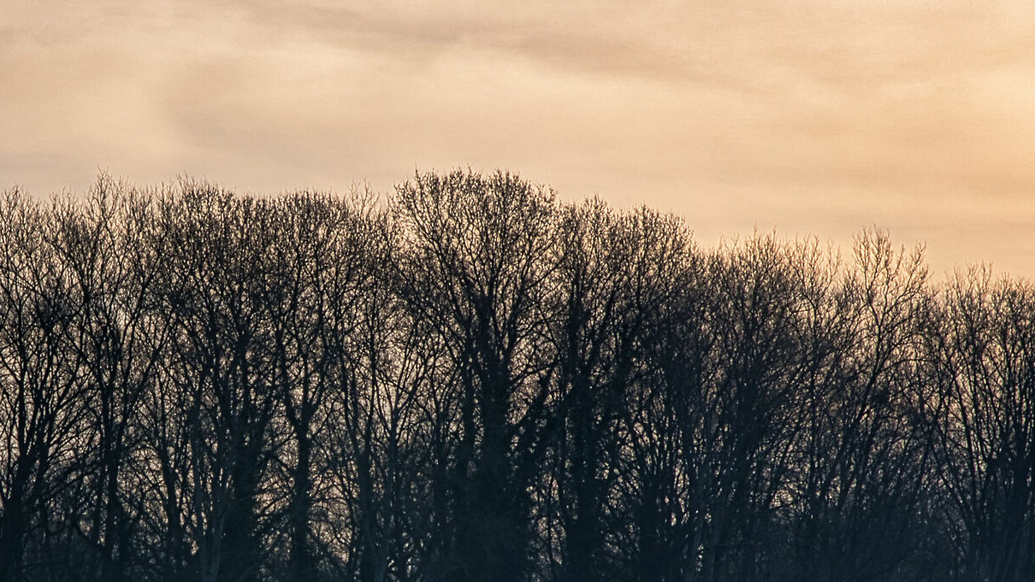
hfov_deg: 9.9
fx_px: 5984
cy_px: 532
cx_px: 251
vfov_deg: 5.6
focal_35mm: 218
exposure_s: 1/40
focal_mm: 70
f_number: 22
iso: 100
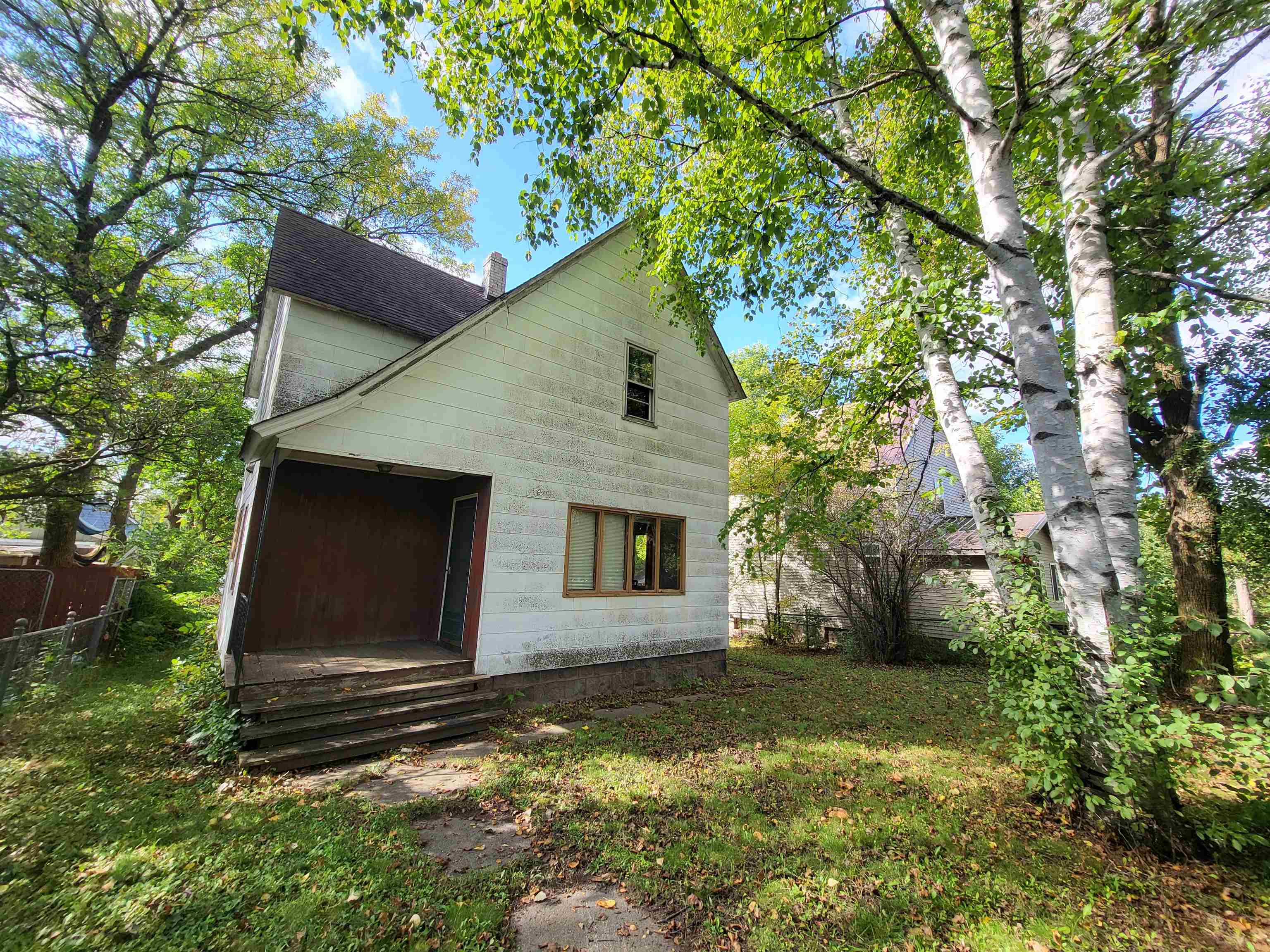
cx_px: 635
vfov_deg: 89.9
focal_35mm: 13
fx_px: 477
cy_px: 476
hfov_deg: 106.2
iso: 32
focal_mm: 1.74
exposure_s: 1/213
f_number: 2.2
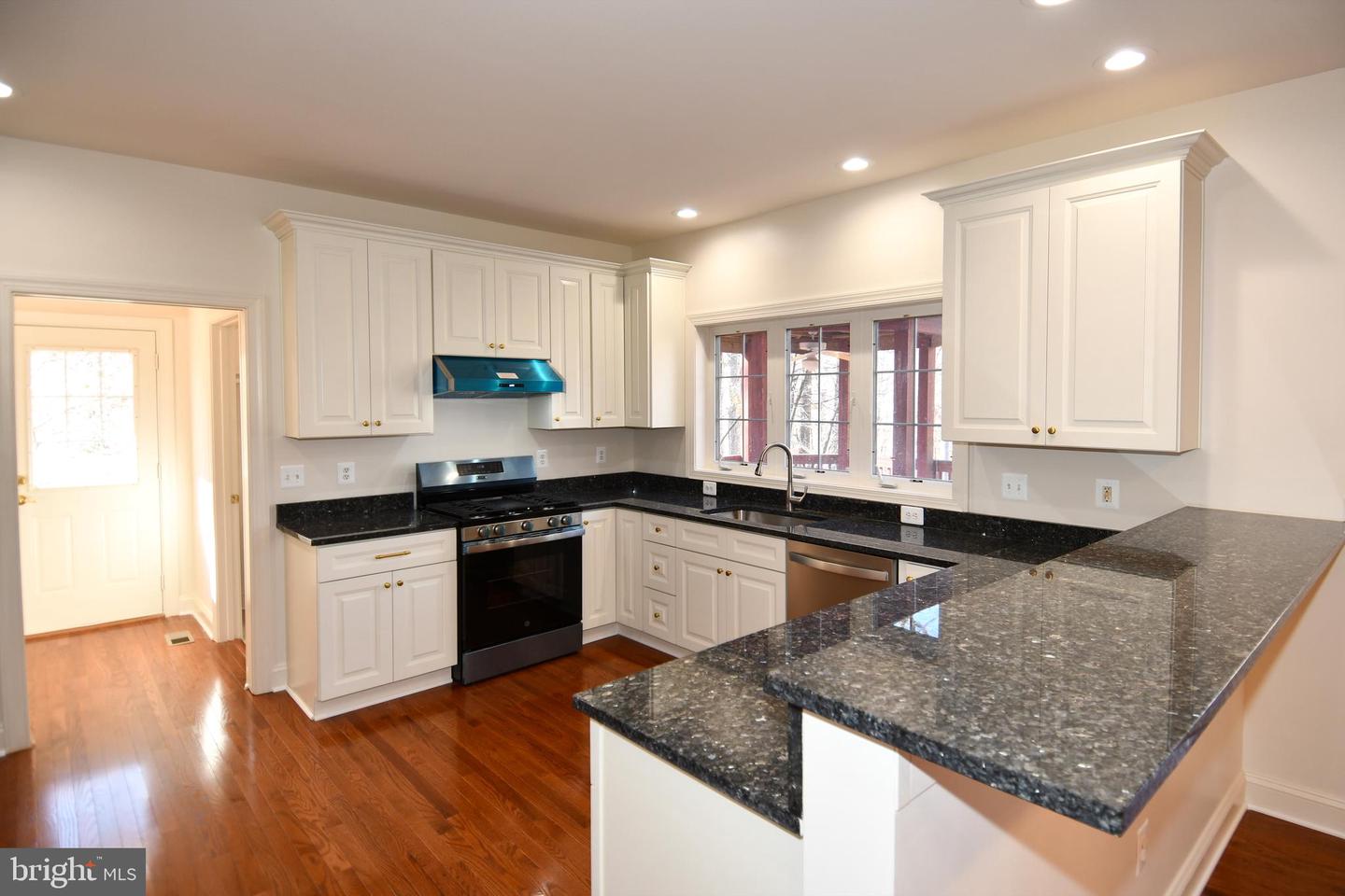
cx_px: 672
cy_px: 448
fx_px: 672
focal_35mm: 18
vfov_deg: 67.4
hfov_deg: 90.0
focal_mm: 12
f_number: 4
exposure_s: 1/60
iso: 250
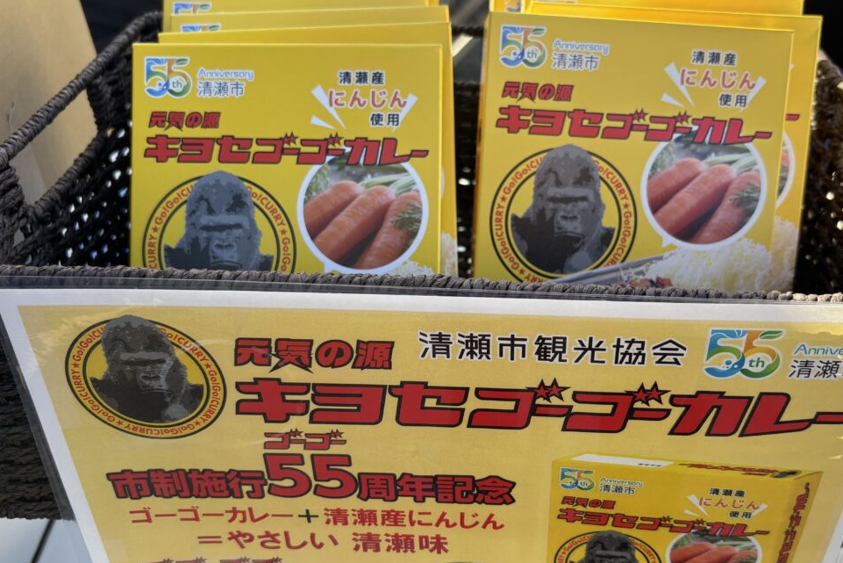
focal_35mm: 36
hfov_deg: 53.0
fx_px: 843
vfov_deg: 36.9
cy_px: 299
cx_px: 480
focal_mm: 5.96
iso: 50
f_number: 1.6
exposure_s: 1/568
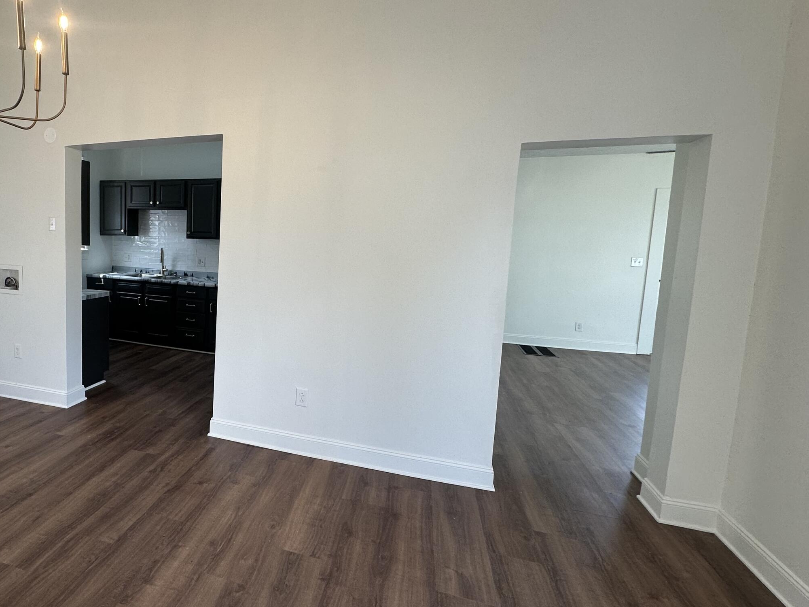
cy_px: 293
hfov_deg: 74.4
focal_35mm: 21
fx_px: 491
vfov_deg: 63.4
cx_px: 221
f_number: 2.2
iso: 80
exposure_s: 1/120
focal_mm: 2.22
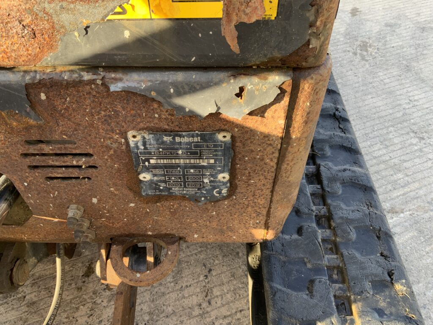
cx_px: 216
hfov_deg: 61.7
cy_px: 162
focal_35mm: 29
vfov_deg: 48.2
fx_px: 363
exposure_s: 1/122
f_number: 1.8
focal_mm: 3
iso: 32
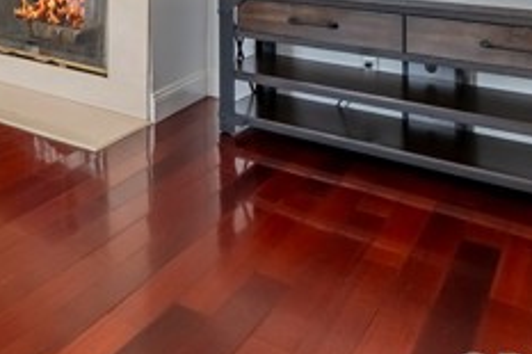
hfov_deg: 37.2
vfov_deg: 26.7
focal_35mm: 44
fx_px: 650
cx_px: -57
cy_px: -81
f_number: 9
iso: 100
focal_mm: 16
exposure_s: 1/13
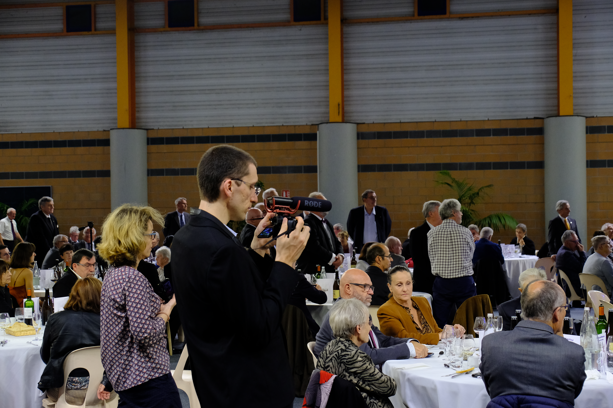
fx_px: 885
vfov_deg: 26.0
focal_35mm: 52
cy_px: 204
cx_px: 306
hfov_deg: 38.2
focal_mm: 34.5
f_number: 5
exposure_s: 1/170
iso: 2000
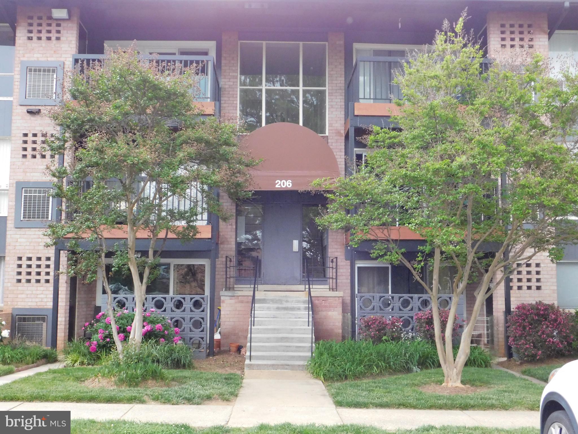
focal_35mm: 40
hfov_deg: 46.8
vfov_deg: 36.0
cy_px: 217
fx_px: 668
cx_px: 289
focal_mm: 7.1
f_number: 3.6
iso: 500
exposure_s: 1/30
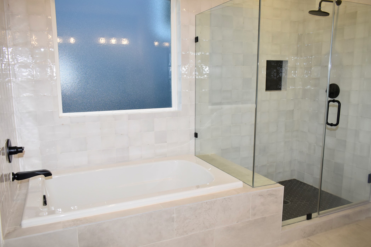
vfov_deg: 46.4
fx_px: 289
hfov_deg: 65.5
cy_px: 125
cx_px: 181
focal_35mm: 28
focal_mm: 18
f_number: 5
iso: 640
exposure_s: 1/200
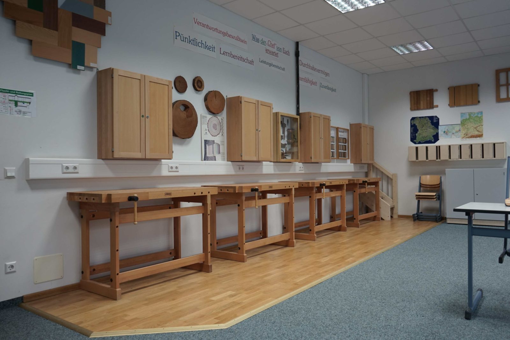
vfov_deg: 46.4
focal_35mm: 28
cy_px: 170
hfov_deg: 65.5
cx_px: 255
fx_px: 397
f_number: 4
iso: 500
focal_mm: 28
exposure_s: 1/60
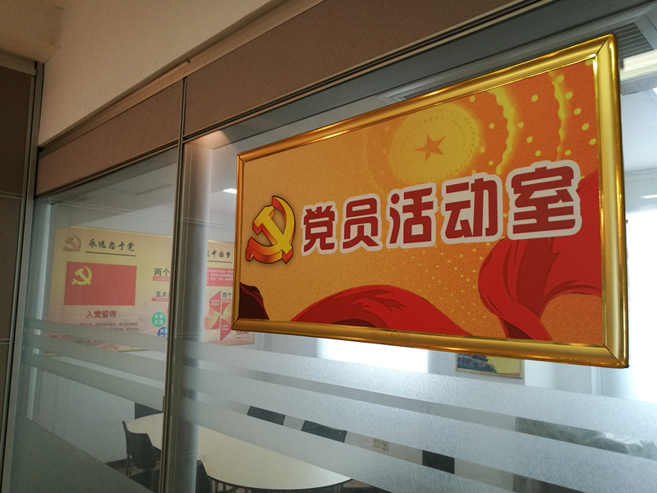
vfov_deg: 51.4
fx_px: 512
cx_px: 328
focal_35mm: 27
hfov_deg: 65.3
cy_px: 246
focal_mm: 4.5
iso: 160
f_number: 2.2
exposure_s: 1/33.3
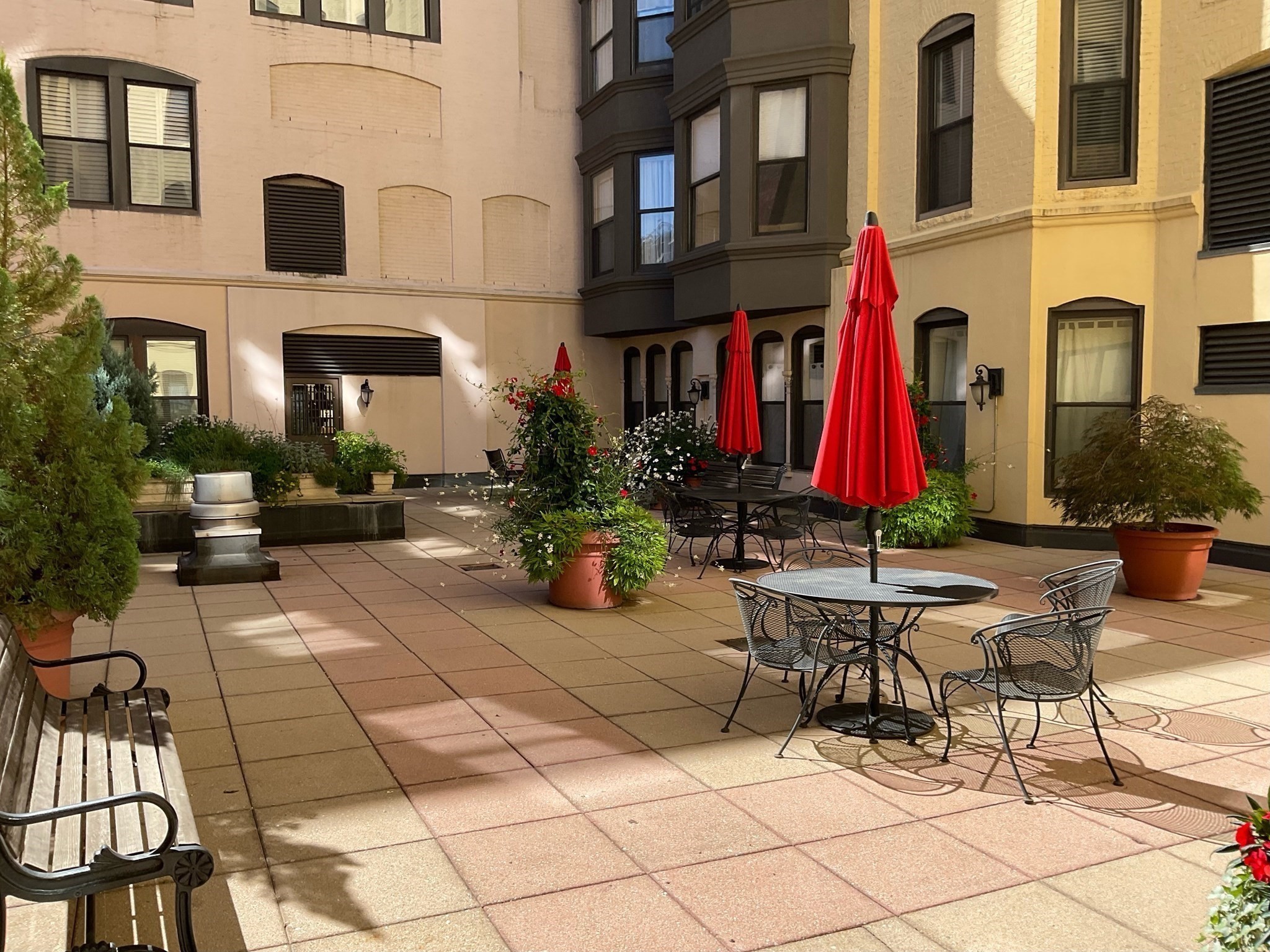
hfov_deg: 61.7
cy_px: 476
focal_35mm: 29
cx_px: 635
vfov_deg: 48.2
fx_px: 1064
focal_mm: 3
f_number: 1.8
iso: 16
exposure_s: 1/781
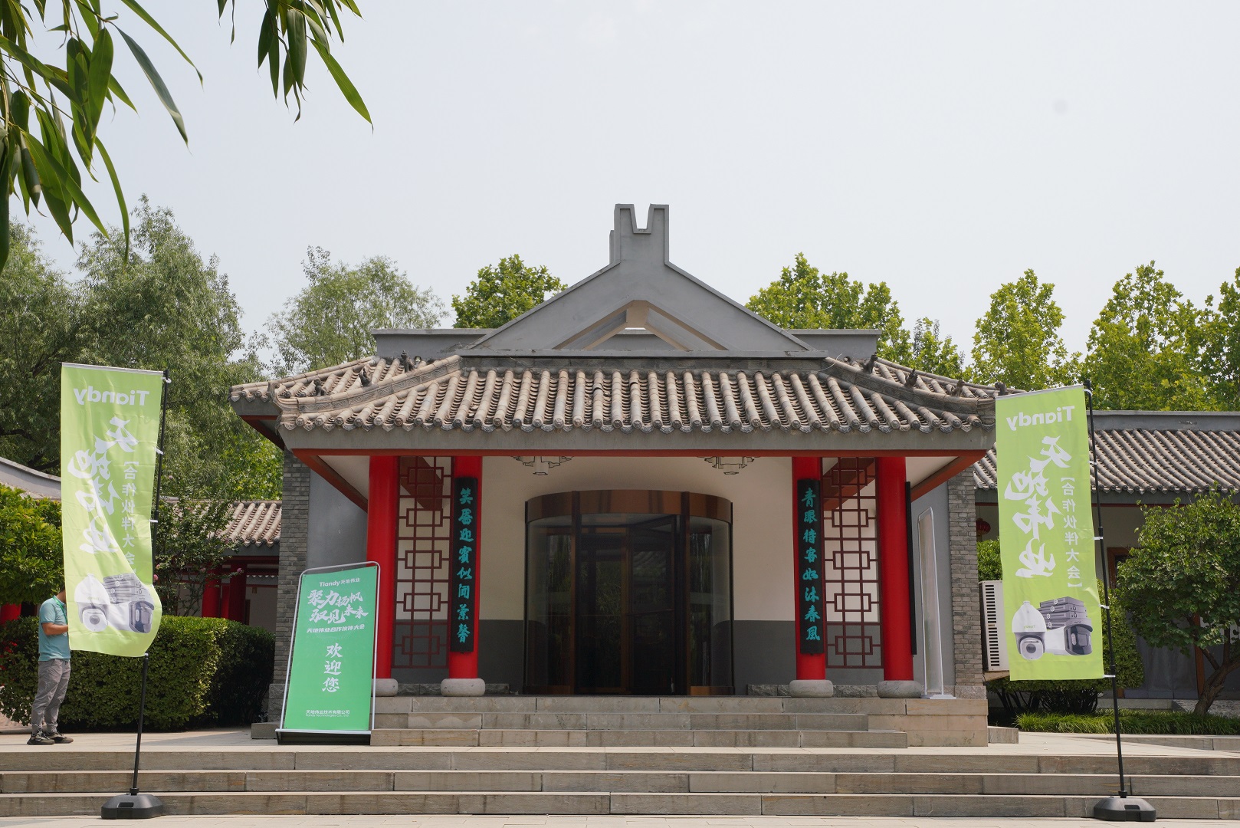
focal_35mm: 42
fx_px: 1447
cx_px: 620
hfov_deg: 46.4
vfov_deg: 31.9
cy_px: 414
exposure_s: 1/400
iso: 250
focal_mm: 28
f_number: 11
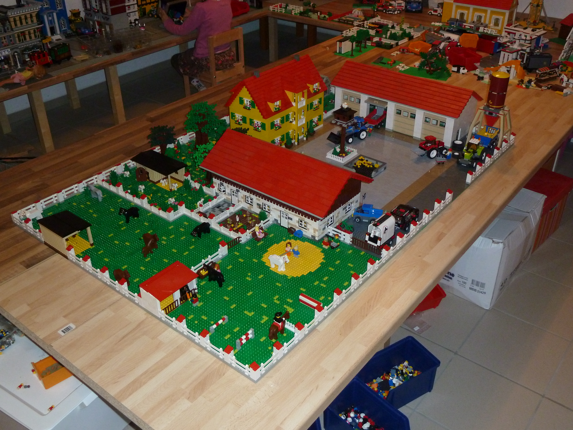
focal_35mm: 35
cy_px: 215
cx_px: 286
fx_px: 579
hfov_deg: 52.6
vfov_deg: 40.7
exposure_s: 1/30
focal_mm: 5.7
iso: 320
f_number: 3.5
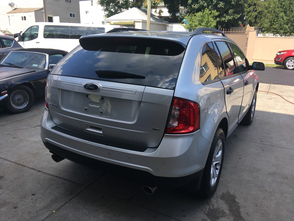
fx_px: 246
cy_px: 110
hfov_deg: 61.7
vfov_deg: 48.2
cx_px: 147
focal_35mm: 29
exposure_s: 1/541
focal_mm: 4.15
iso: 25
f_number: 2.2
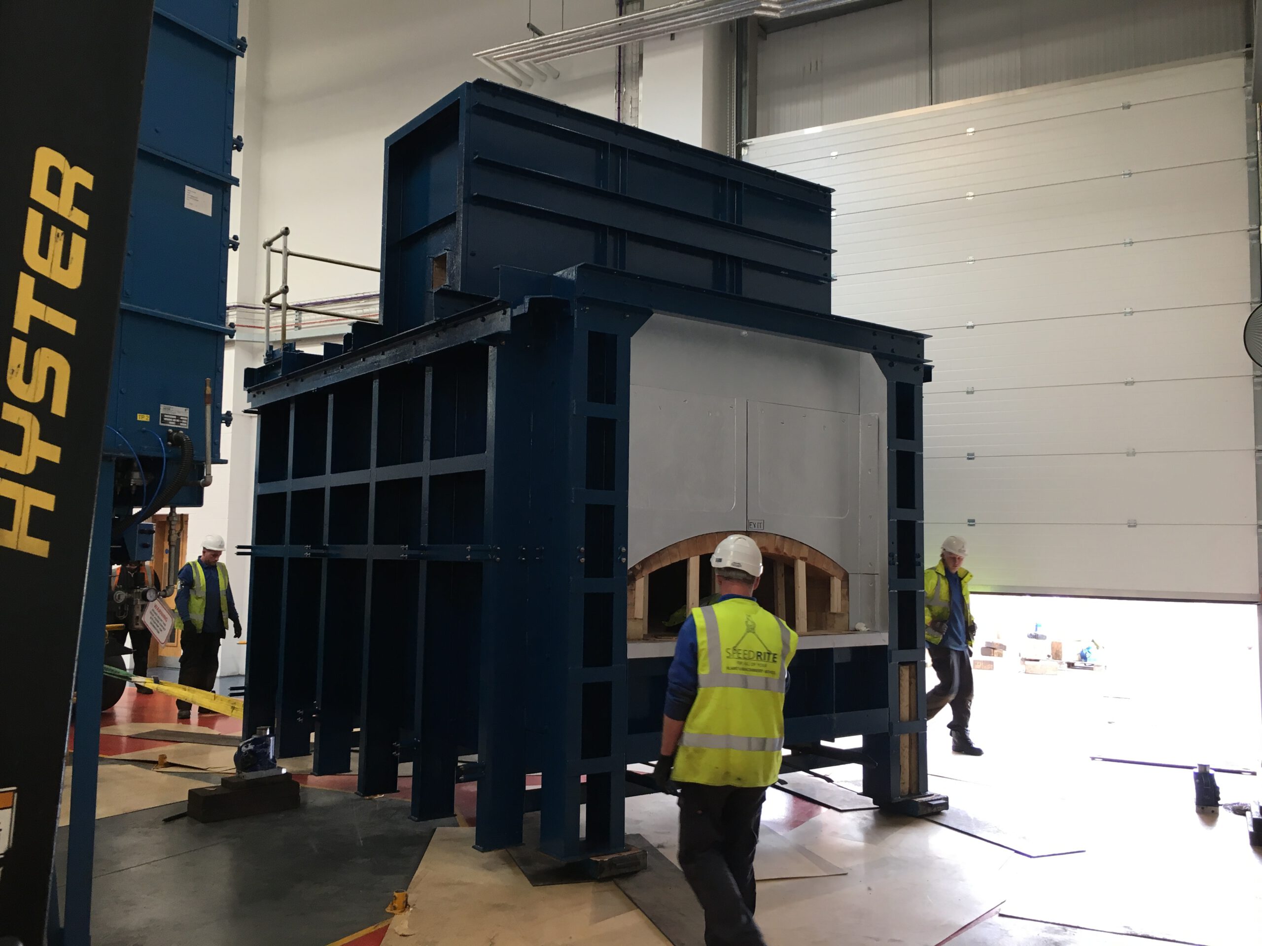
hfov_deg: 61.7
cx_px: 631
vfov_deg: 48.2
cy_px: 473
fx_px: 1057
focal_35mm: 29
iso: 64
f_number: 2.2
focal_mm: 4.15
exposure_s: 1/33
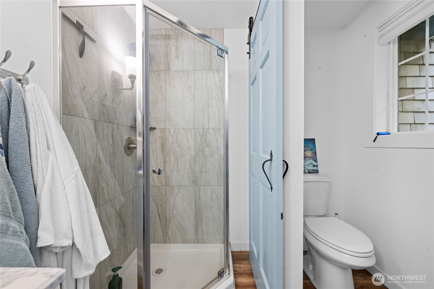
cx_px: 217
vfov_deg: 81.2
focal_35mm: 14
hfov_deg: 104.3
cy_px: 144
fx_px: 169
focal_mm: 14
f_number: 9
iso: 400
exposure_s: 1/2.5
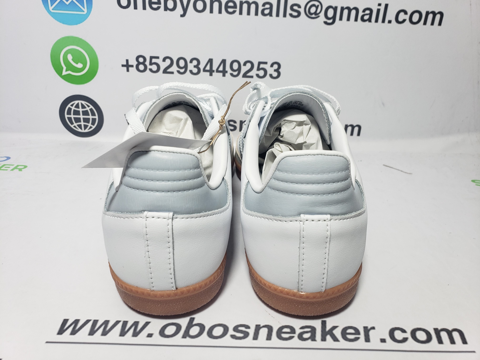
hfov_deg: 67.3
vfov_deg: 53.1
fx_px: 361
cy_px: 180
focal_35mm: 26
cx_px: 240
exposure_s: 1/179
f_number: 2.4
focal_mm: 4.3
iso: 50
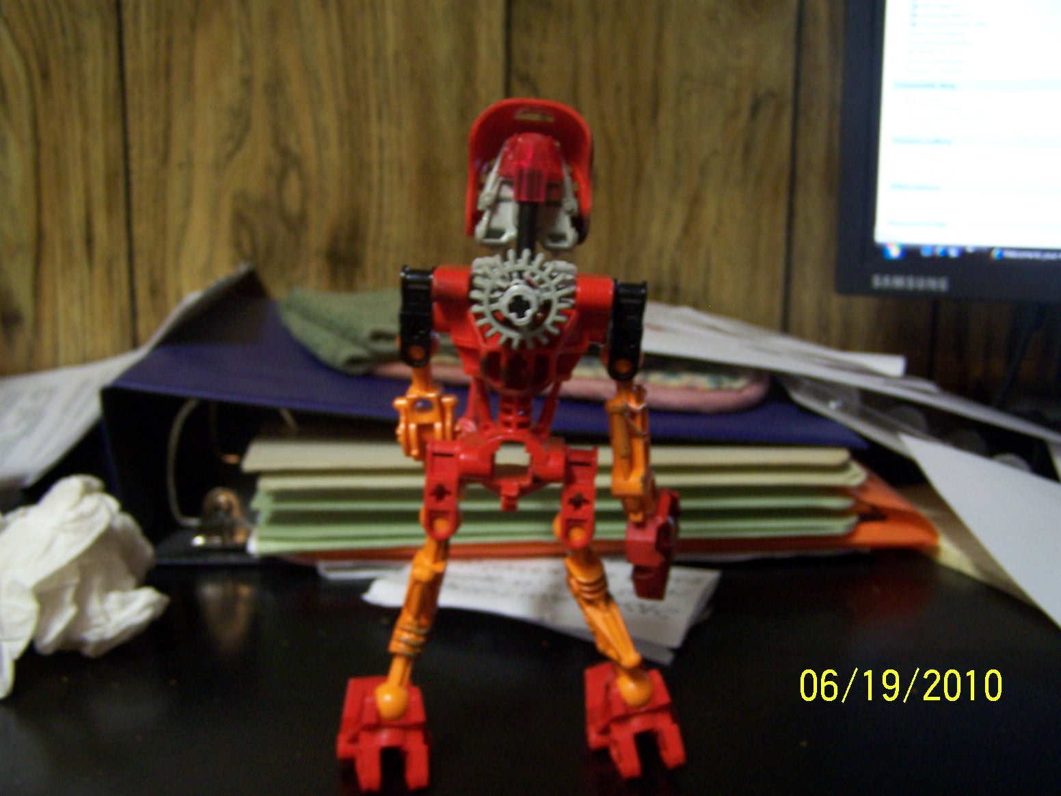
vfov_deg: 37.7
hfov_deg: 49.0
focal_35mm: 38
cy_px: 398
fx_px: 1165
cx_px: 530
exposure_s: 1/8
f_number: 2.8
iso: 140
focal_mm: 6.3
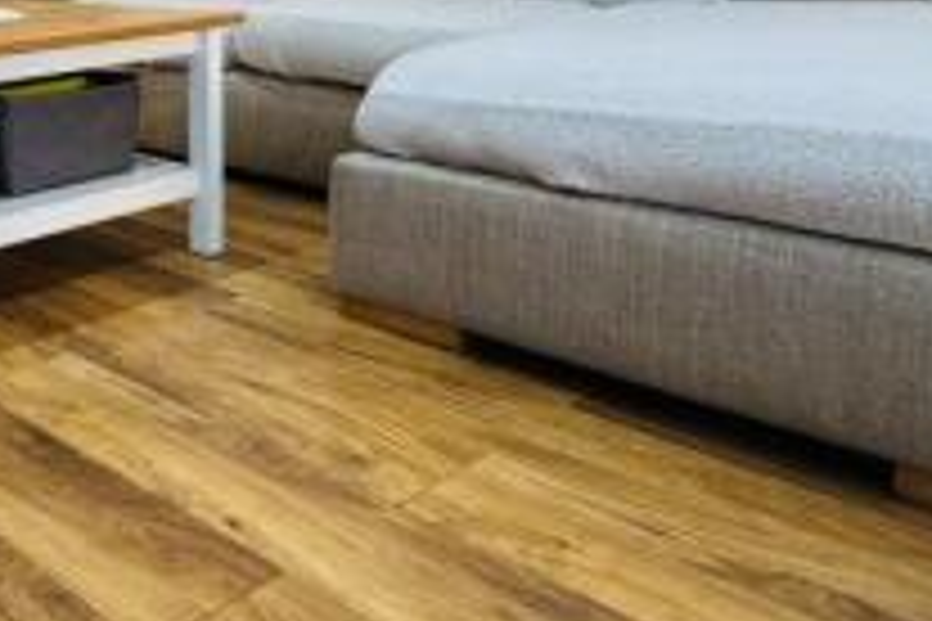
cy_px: 34
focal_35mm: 41
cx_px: -79
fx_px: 1061
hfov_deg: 39.4
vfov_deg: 30.8
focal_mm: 2.22
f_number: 2.2
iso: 160
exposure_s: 1/99
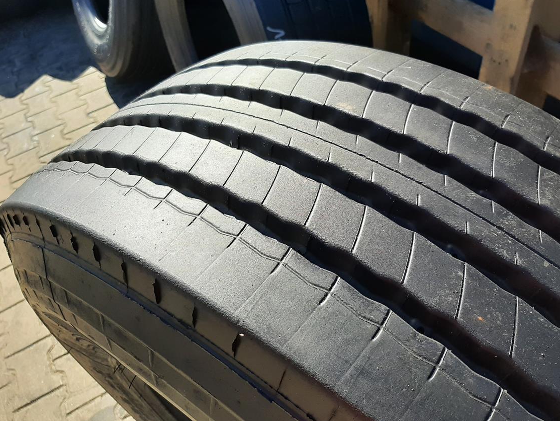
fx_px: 453
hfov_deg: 63.4
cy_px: 208
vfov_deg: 49.8
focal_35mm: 28
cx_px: 292
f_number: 1.7
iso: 40
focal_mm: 3.93
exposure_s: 1/1346
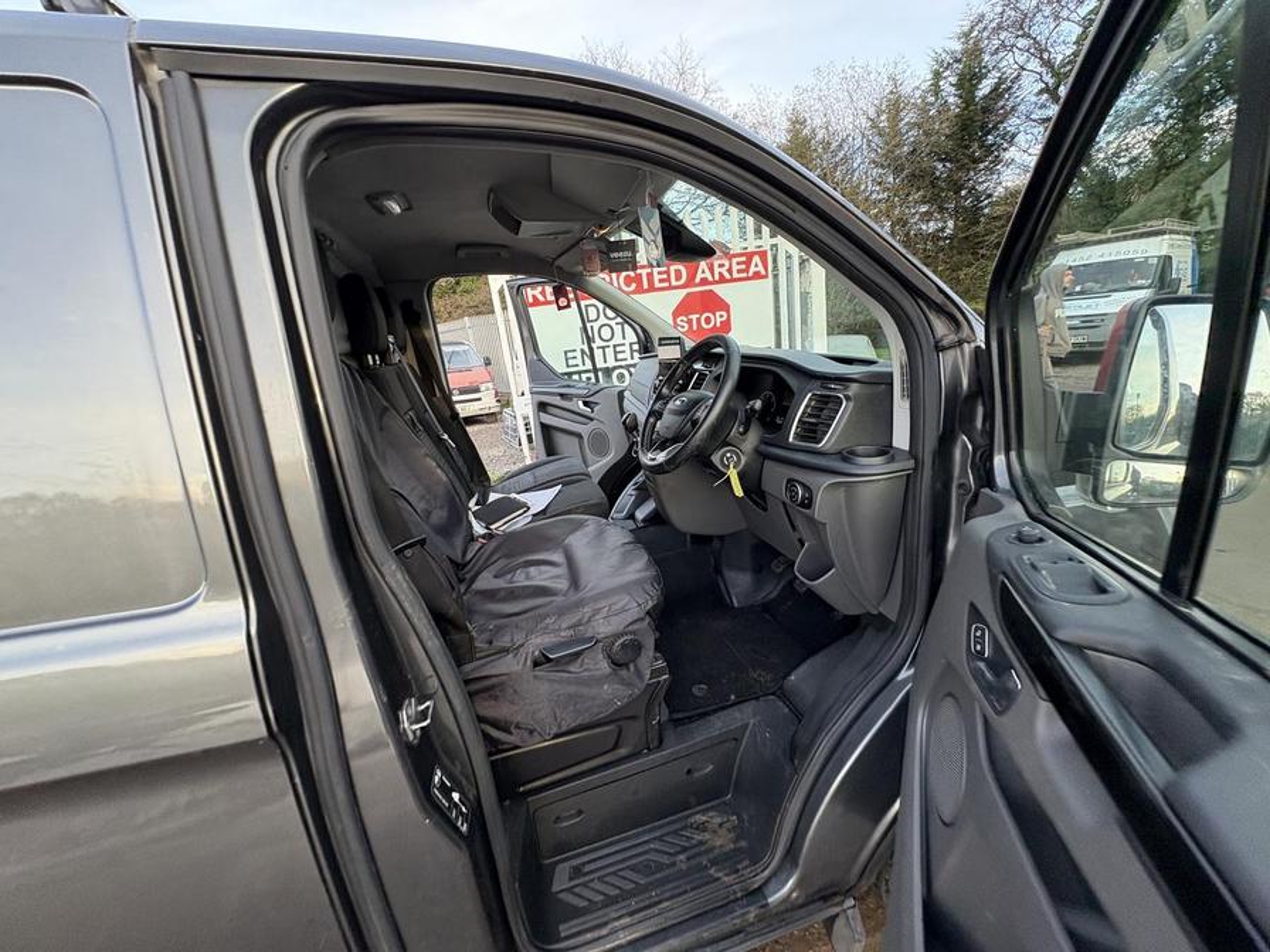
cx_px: 635
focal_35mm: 14
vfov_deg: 85.7
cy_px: 476
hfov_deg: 102.1
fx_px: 514
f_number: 2.2
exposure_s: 1/99
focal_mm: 2.22
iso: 125
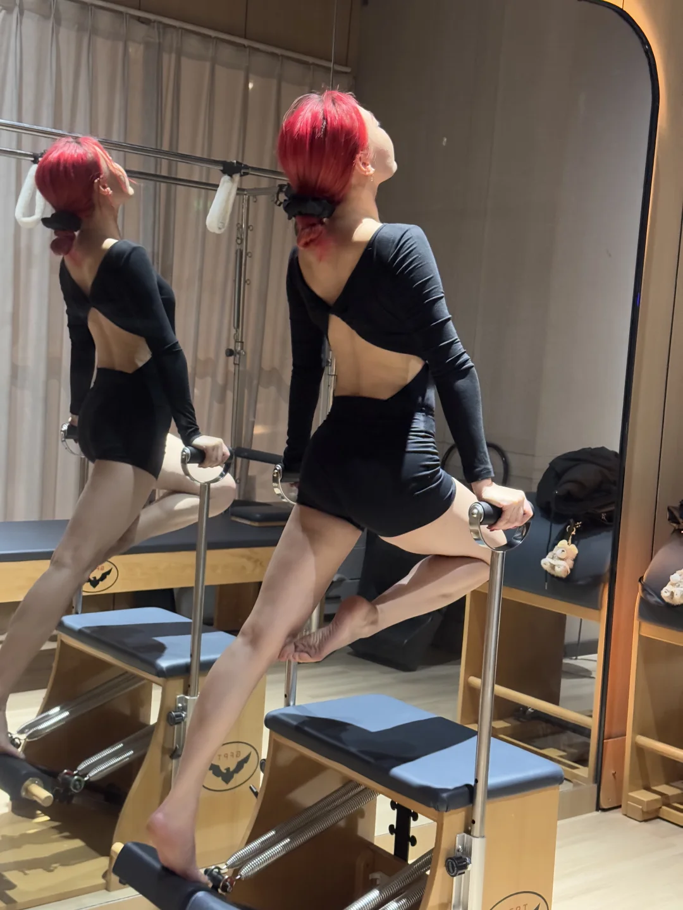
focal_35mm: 48
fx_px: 1263
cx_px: 342
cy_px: 455
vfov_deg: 39.7
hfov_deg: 30.3
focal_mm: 6.76
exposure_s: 1/25
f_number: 1.78
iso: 500
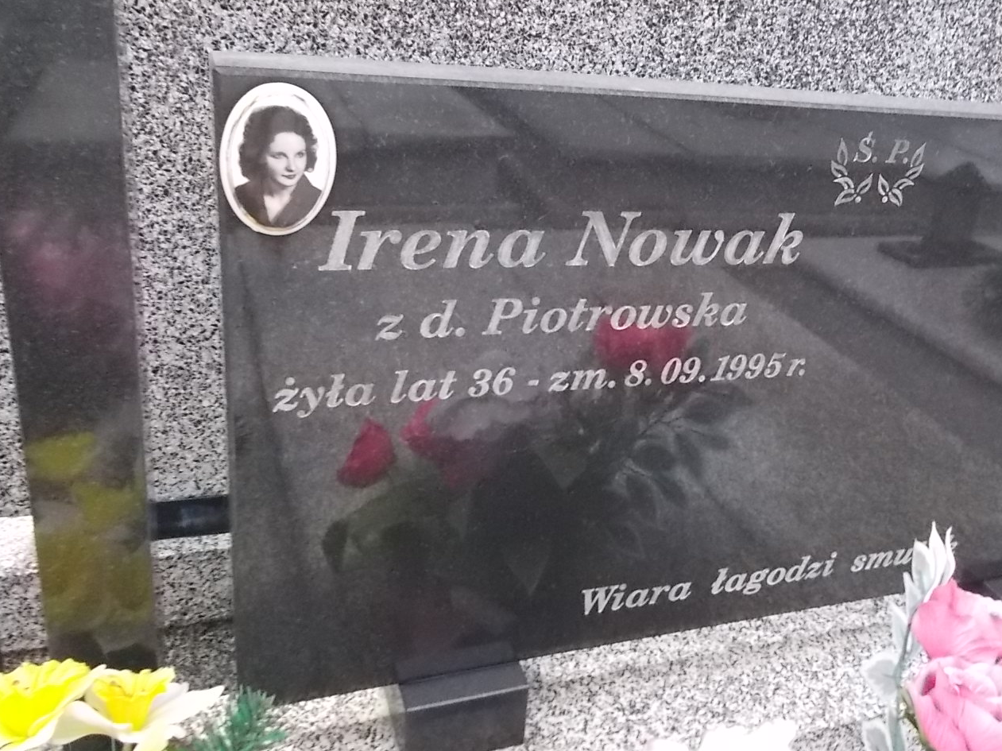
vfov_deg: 42.9
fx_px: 955
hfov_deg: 55.0
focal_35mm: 33
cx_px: 602
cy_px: 339
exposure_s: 1/160
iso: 400
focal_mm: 4.6
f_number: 8
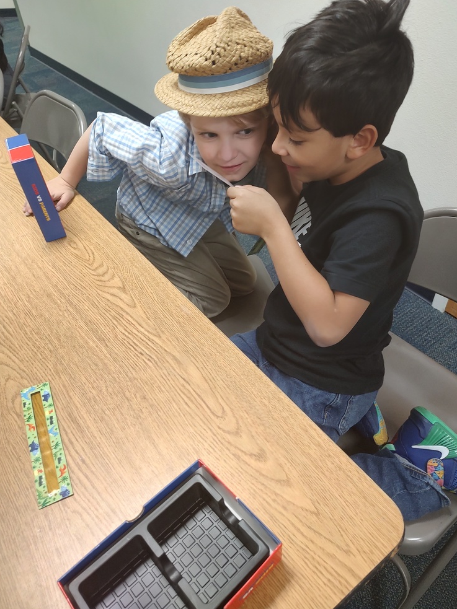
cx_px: 229
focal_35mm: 25
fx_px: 440
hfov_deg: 54.9
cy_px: 295
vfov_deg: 69.4
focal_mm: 5.88
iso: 1776
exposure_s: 1/30
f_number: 1.9
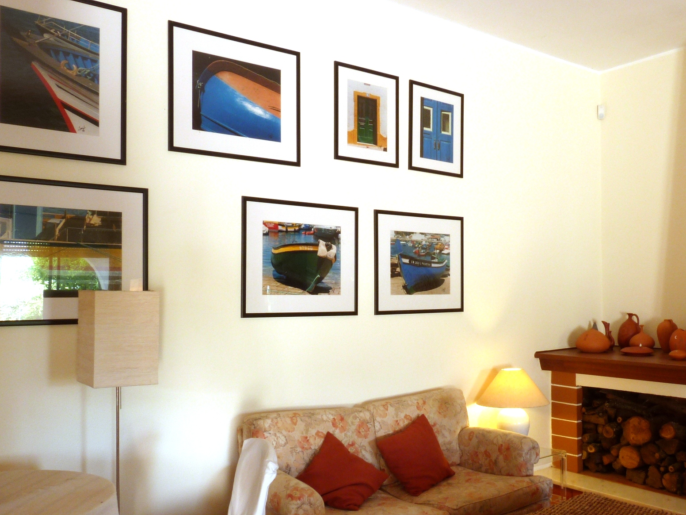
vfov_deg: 42.8
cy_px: 297
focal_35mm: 33
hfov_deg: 54.9
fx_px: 654
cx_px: 417
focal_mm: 4.5
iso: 100
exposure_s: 1/1.6
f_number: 7.1
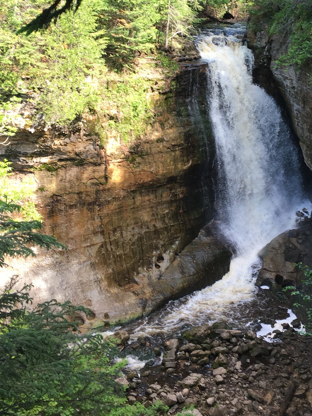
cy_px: 98
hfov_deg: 27.4
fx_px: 637
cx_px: 209
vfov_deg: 35.3
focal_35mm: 53
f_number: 2.2
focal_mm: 4.15
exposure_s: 1/120
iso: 25
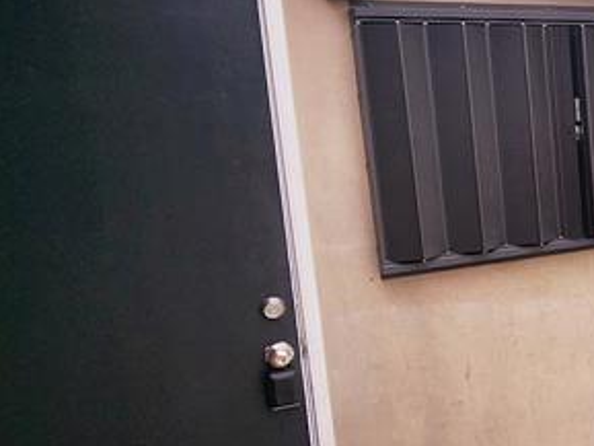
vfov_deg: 31.5
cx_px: 853
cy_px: 222
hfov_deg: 29.0
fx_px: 790
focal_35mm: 46
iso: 50
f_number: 2.2
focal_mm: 2.2
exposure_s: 1/294
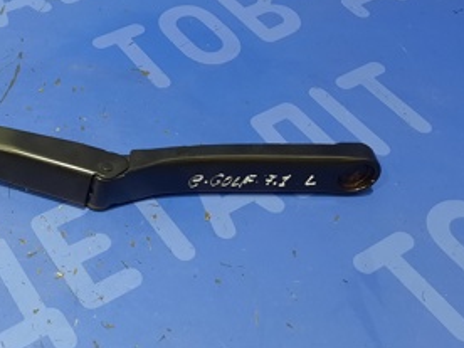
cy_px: 166
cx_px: -64
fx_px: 777
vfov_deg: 25.2
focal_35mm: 58
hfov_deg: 29.5
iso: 320
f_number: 2
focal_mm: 4.6
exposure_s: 1/33
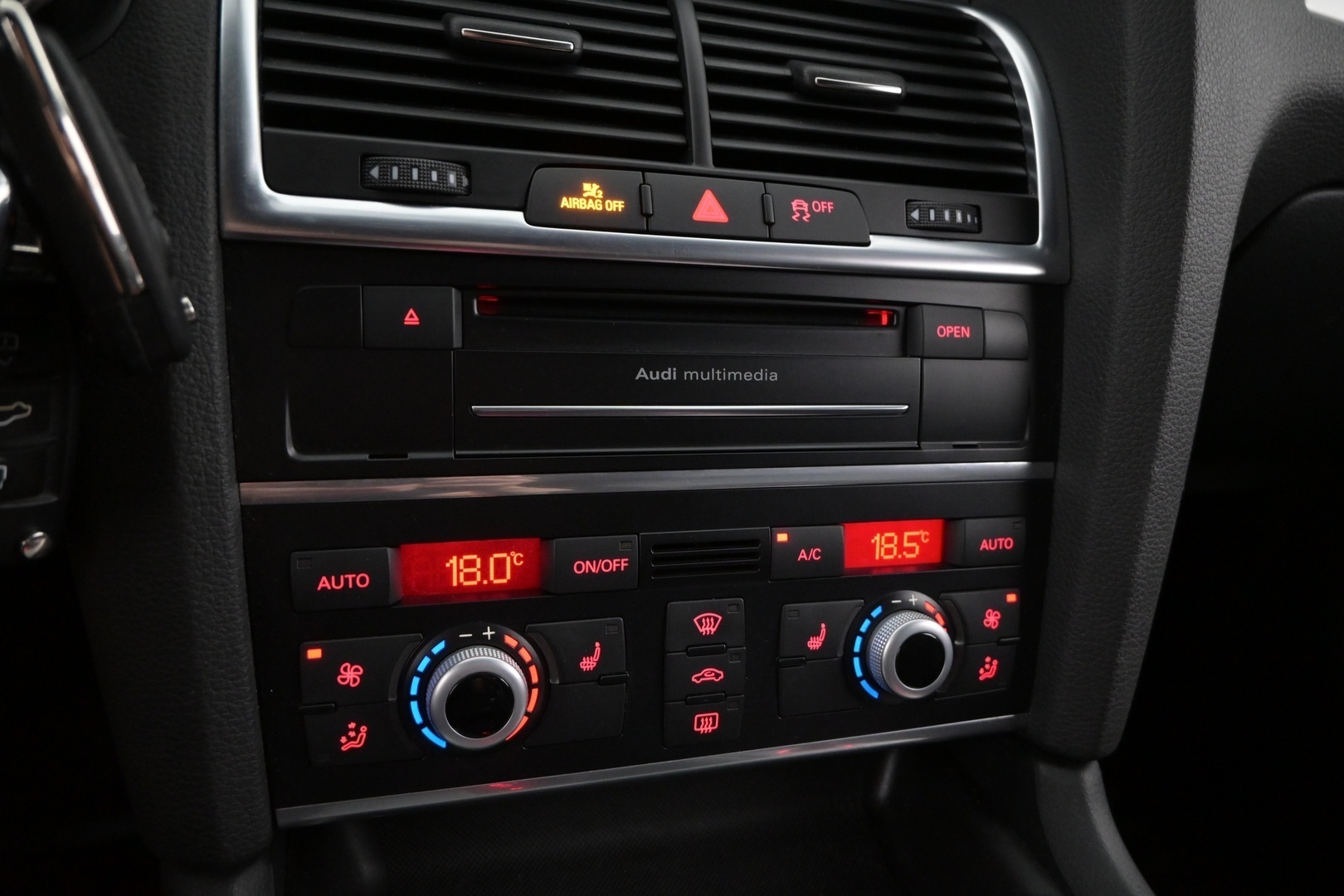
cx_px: 672
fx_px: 896
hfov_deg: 73.7
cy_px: 448
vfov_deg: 53.1
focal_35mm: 24
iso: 2800
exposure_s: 1/25
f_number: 4.5
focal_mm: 16
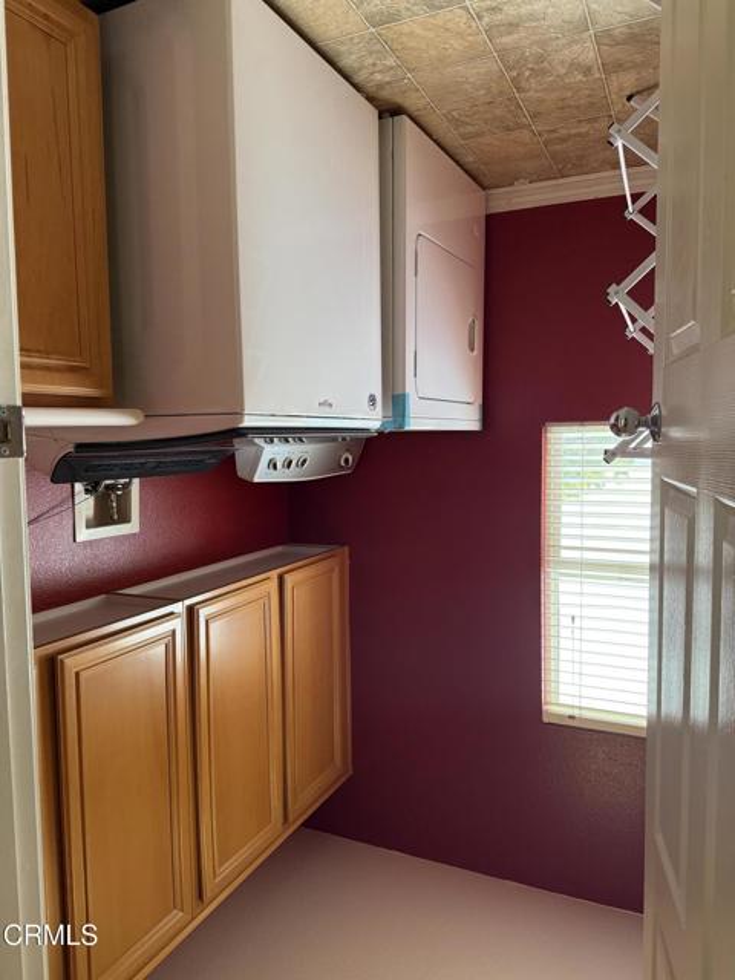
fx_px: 679
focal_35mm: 24
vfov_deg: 71.6
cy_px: 490
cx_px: 368
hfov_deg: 56.8
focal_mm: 6.76
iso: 320
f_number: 1.78
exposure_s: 1/120
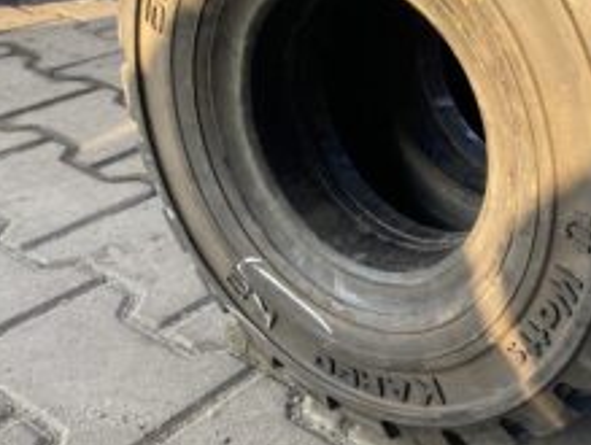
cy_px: 128
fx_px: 872
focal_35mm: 51
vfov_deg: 28.3
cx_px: 505
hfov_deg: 35.7
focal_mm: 4.25
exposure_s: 1/122
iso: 40
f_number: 1.8
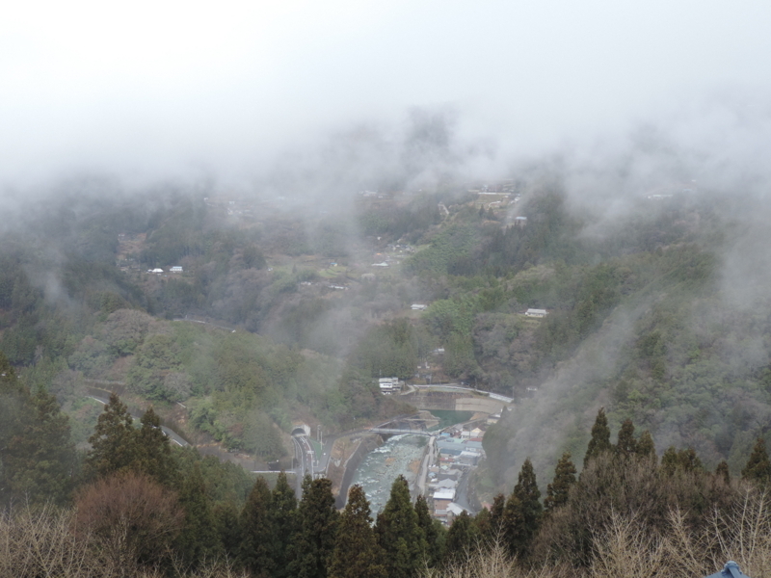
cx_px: 386
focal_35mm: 43
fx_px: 958
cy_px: 289
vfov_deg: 33.6
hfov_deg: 43.9
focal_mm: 7.6
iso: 80
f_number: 3.4
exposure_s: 1/250
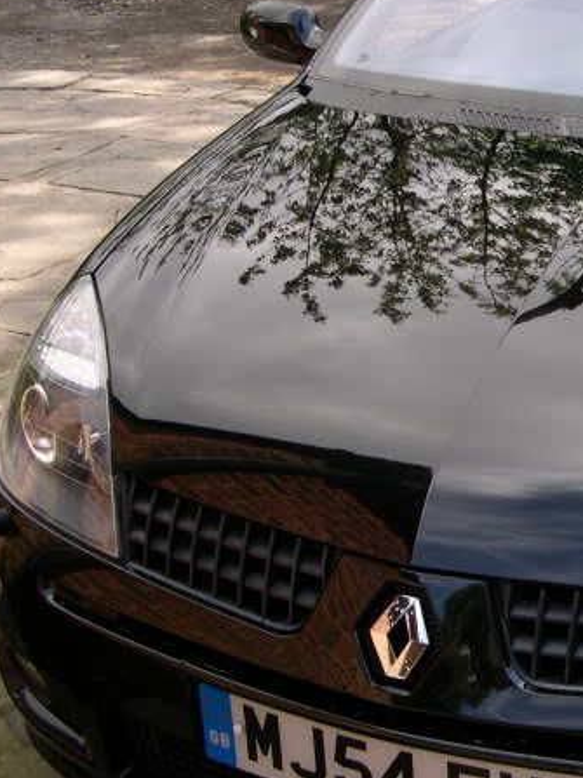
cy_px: 301
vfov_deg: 28.5
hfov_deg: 20.8
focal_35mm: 68
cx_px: 593
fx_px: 1528
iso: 100
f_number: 2.8
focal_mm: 8
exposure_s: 1/296
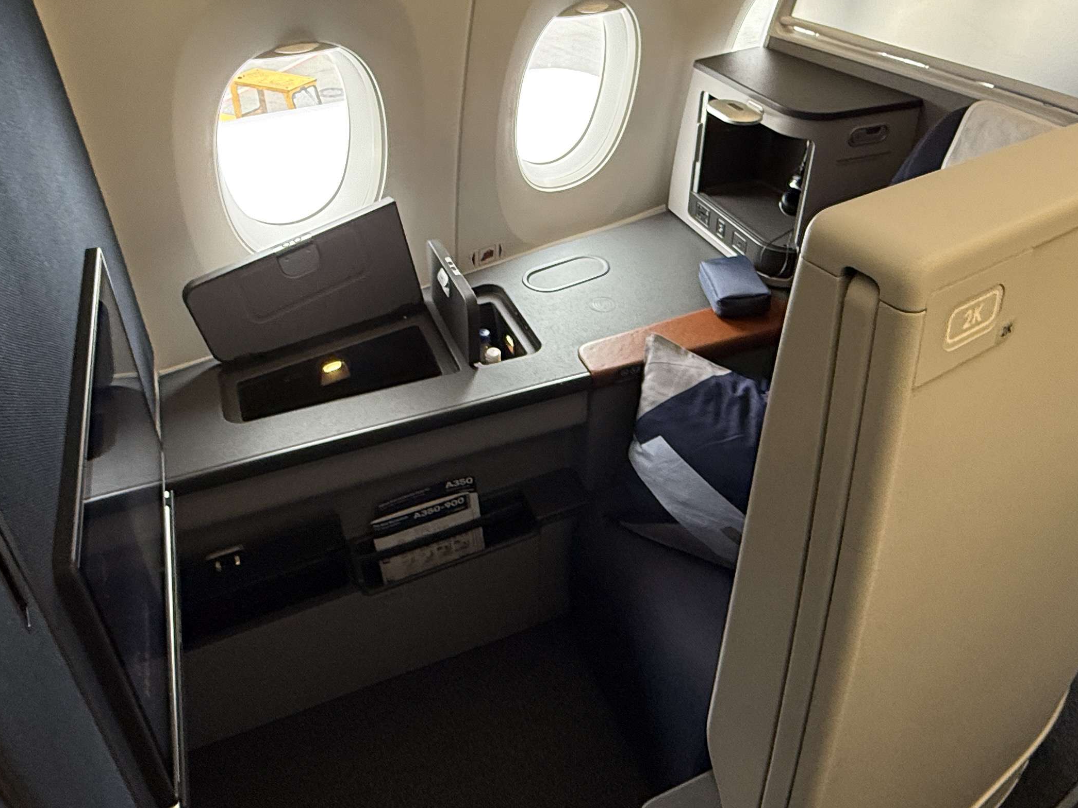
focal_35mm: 27
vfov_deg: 50.8
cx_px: 581
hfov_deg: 65.2
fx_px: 841
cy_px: 301
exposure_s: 1/95
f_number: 2.2
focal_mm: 2.22
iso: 250
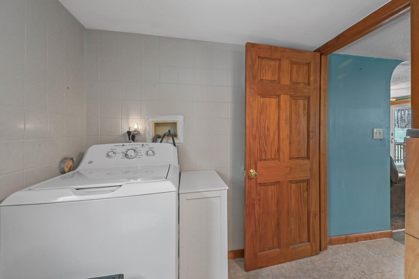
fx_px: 175
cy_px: 140
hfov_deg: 100.3
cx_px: 220
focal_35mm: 15
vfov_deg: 77.3
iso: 800
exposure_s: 1
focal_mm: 14
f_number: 14
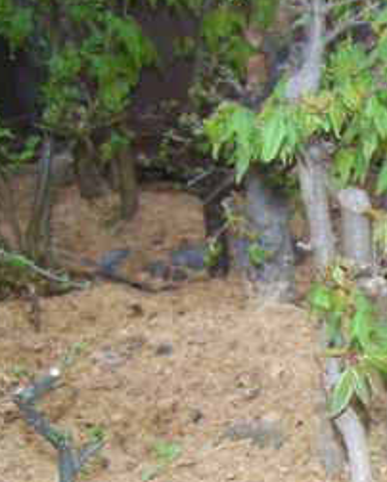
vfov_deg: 18.2
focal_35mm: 103
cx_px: 659
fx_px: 1473
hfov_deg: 13.6
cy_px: 477
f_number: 2.8
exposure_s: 1/60
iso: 80
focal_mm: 6.3
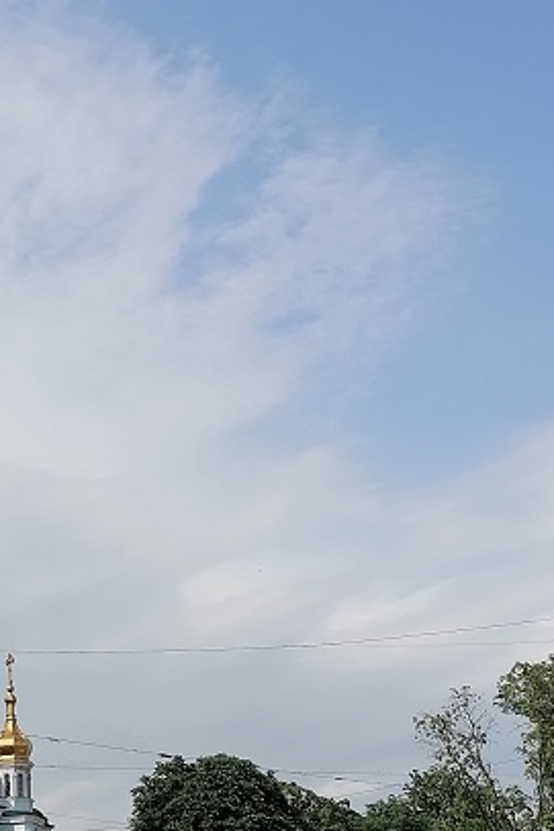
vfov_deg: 28.6
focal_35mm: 69
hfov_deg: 19.4
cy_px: 662
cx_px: 63
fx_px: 1594
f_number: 1.8
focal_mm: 5.3
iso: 50
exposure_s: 1/1653
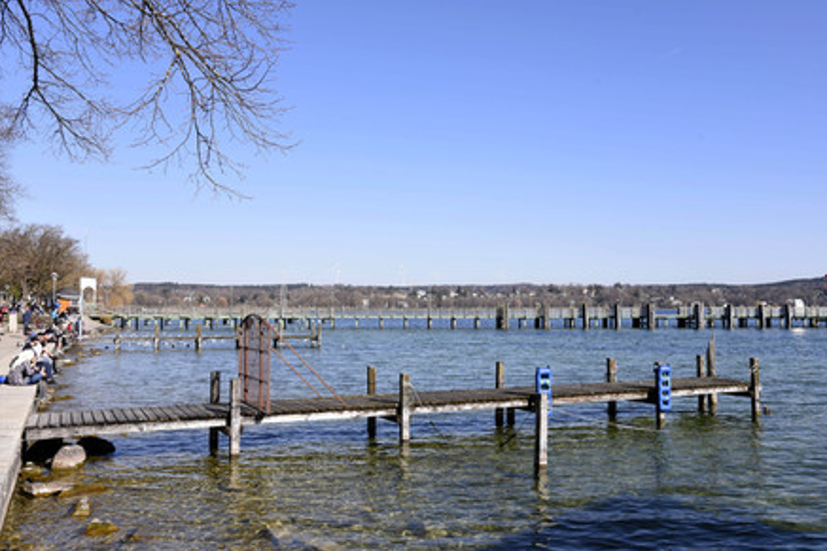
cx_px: 421
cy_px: 280
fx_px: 758
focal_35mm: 33
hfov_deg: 57.2
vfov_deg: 39.9
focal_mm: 32
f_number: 9
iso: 125
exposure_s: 1/160
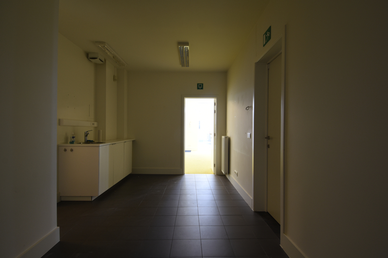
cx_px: 194
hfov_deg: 90.0
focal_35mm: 18
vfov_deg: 67.3
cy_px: 129
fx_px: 194
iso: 200
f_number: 7.1
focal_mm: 12
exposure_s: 1/5
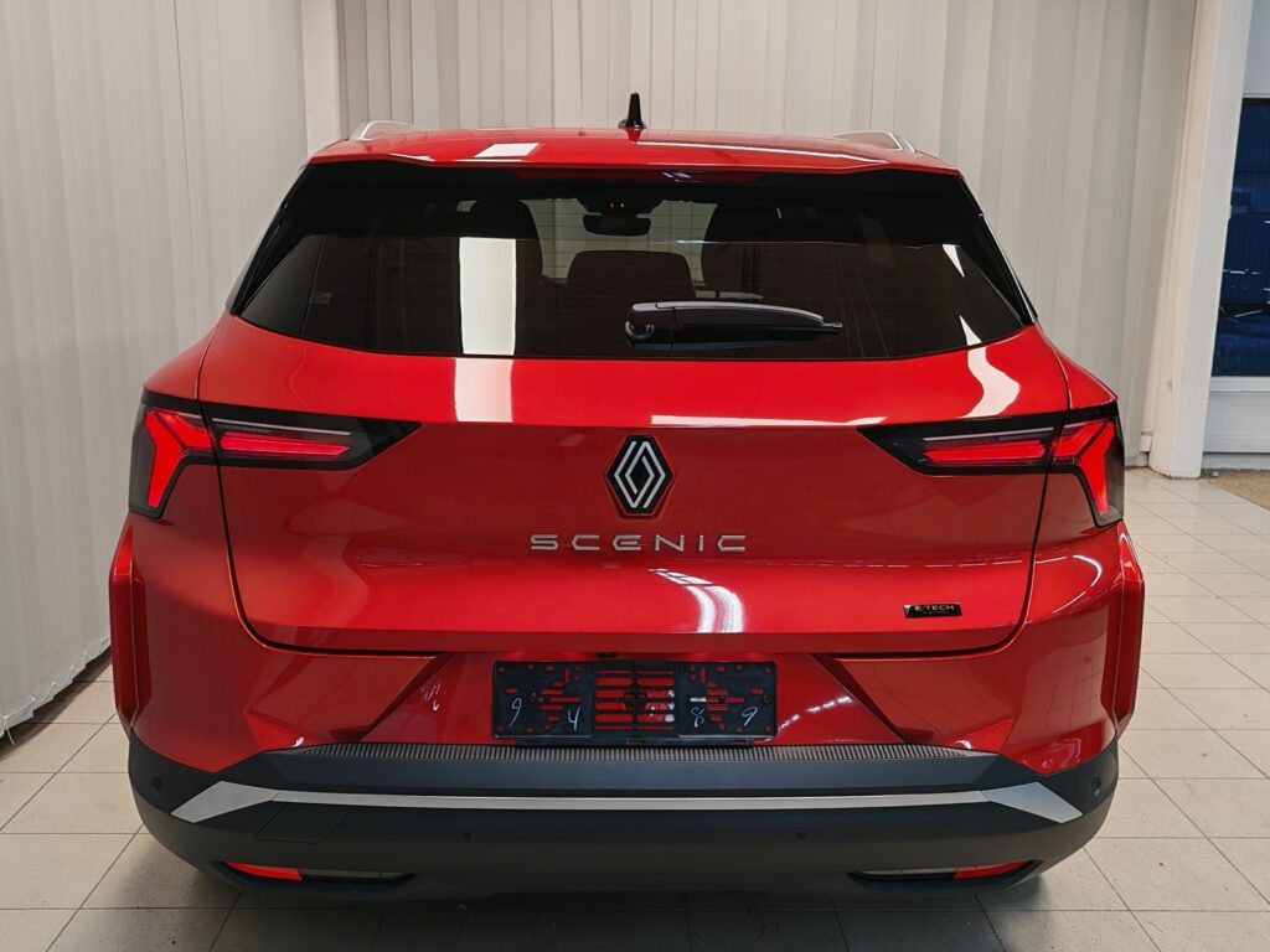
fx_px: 1211
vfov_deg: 42.9
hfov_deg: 55.4
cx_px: 635
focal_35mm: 33
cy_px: 476
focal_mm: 5.4
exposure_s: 1/100
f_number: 1.6
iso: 80
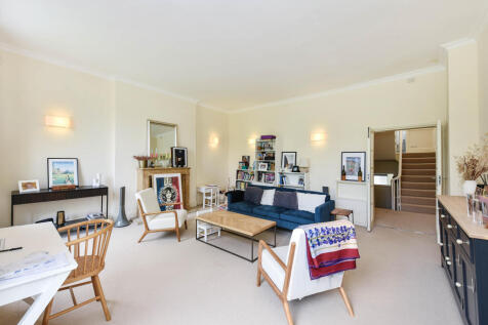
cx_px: 244
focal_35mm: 14
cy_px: 162
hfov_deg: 104.3
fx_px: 190
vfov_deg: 81.2
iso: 200
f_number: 8
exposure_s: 1/30
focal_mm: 14
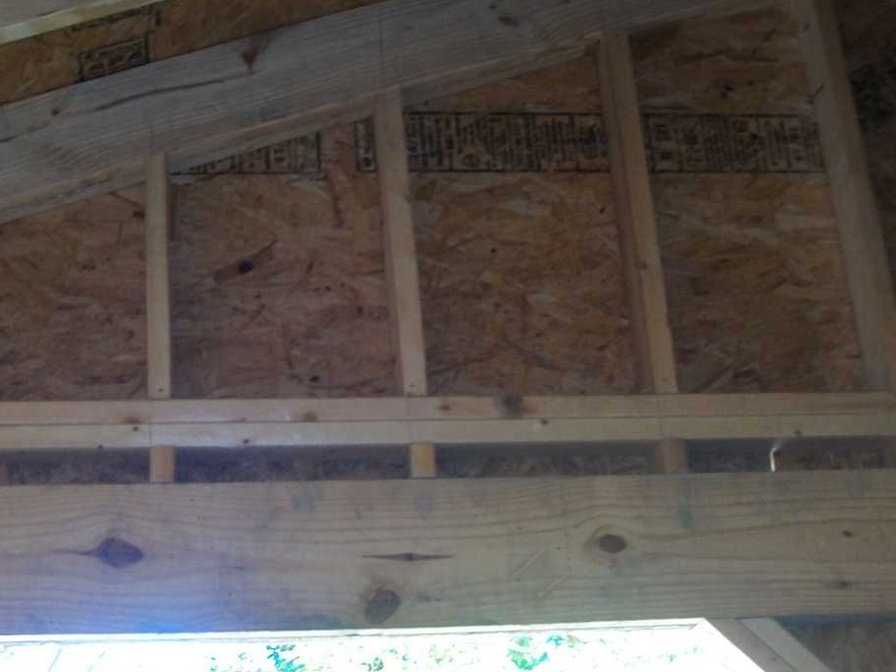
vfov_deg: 27.5
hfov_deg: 35.7
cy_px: 389
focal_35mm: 53
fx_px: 1372
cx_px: 278
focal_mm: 6
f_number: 2.7
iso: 160
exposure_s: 1/30
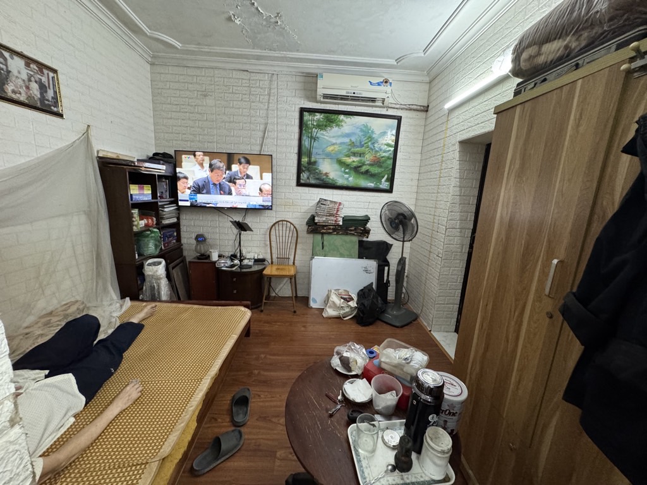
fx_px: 262
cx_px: 324
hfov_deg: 102.1
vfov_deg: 85.7
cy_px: 242
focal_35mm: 14
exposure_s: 1/50
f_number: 2.2
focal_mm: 2.22
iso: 500
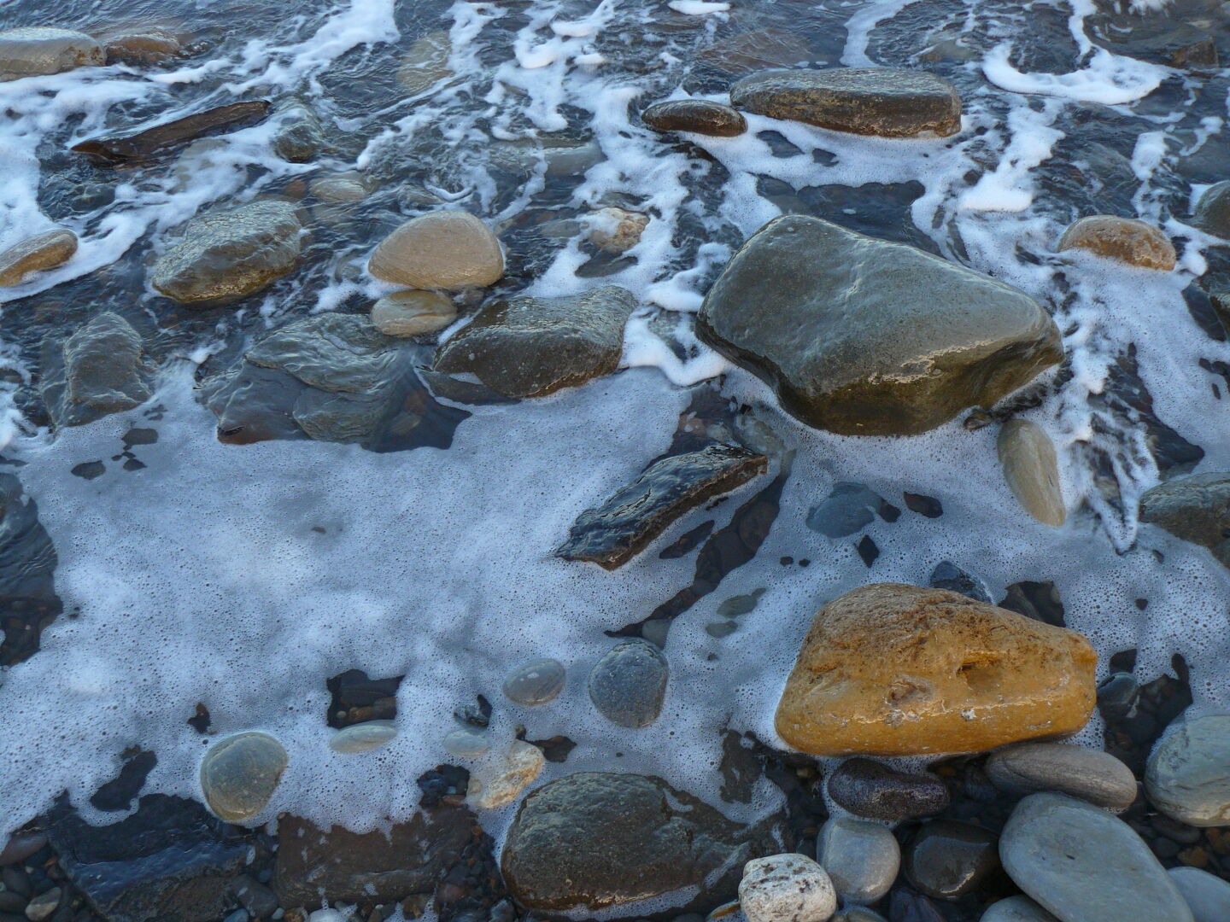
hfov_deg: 51.4
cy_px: 461
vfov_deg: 39.7
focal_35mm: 36
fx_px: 1279
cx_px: 615
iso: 100
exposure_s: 1/100
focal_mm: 6
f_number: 3.6
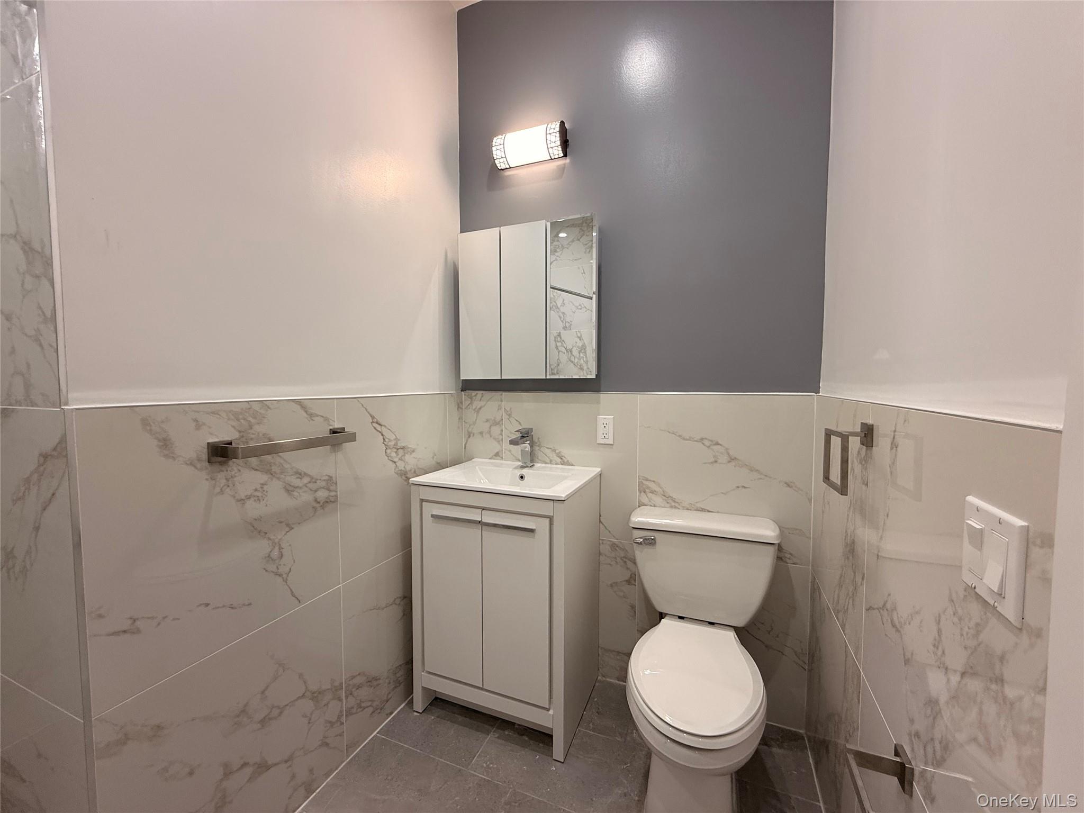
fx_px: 438
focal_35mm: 14
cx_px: 542
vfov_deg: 85.7
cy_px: 406
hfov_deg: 102.1
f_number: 2.2
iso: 160
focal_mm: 2.22
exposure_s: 1/120
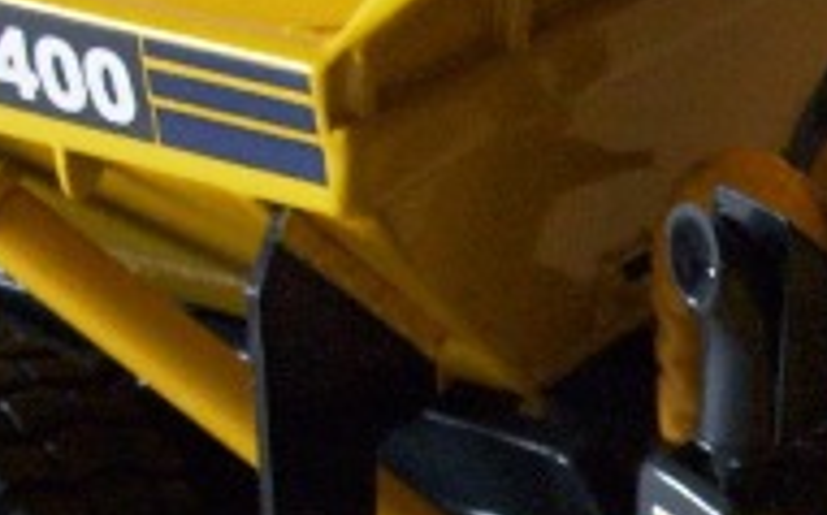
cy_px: 405
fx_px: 3400
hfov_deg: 13.7
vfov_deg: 8.6
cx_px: 808
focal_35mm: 151
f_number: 2.9
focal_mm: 5.7
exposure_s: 1/25
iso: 160
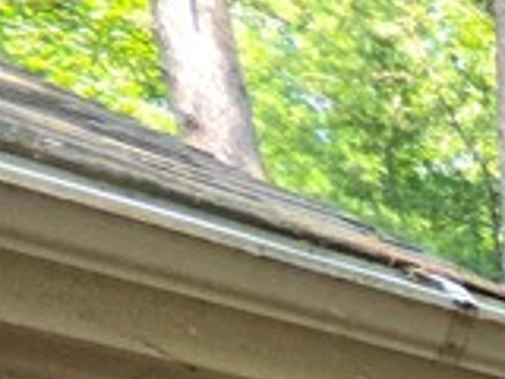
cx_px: 1610
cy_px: 1042
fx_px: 1211
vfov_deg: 12.0
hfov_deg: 10.7
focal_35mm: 83
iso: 40
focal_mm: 2.2
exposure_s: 1/200
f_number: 1.9
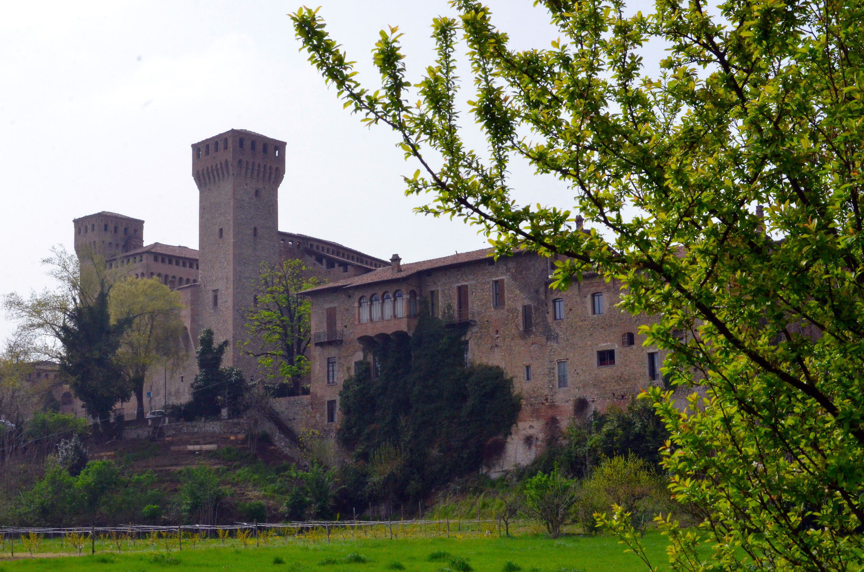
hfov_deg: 37.9
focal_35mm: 52
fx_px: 1257
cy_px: 286
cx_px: 432
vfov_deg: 25.6
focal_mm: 35
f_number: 18
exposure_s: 1/1250
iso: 2500
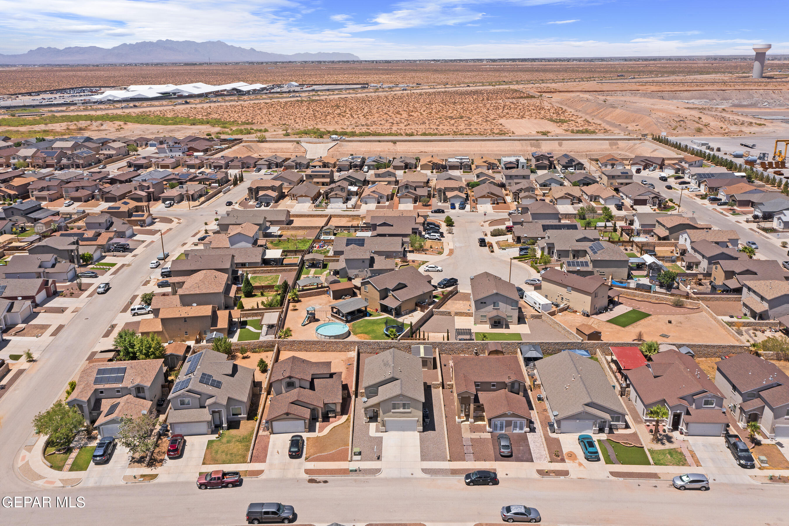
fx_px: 614
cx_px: 394
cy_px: 263
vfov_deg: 46.4
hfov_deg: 65.5
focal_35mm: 28
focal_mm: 10.26
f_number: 6.3
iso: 100
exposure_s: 1/800
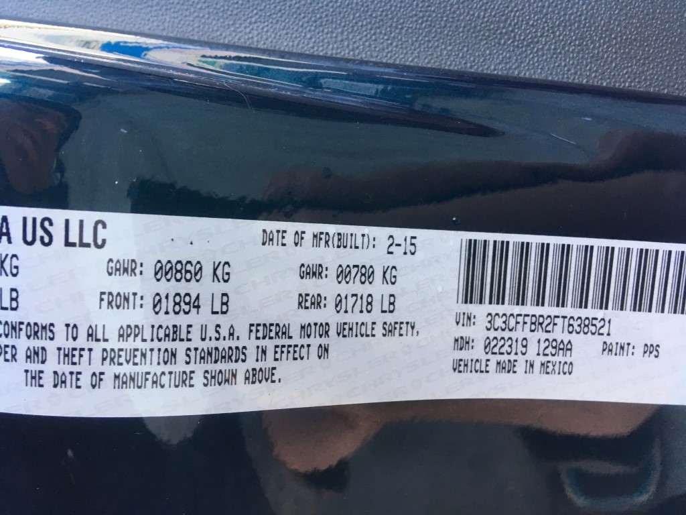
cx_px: 343
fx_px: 575
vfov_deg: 48.2
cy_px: 258
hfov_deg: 61.7
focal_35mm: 29
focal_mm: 4.15
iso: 32
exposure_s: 1/30
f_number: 2.2
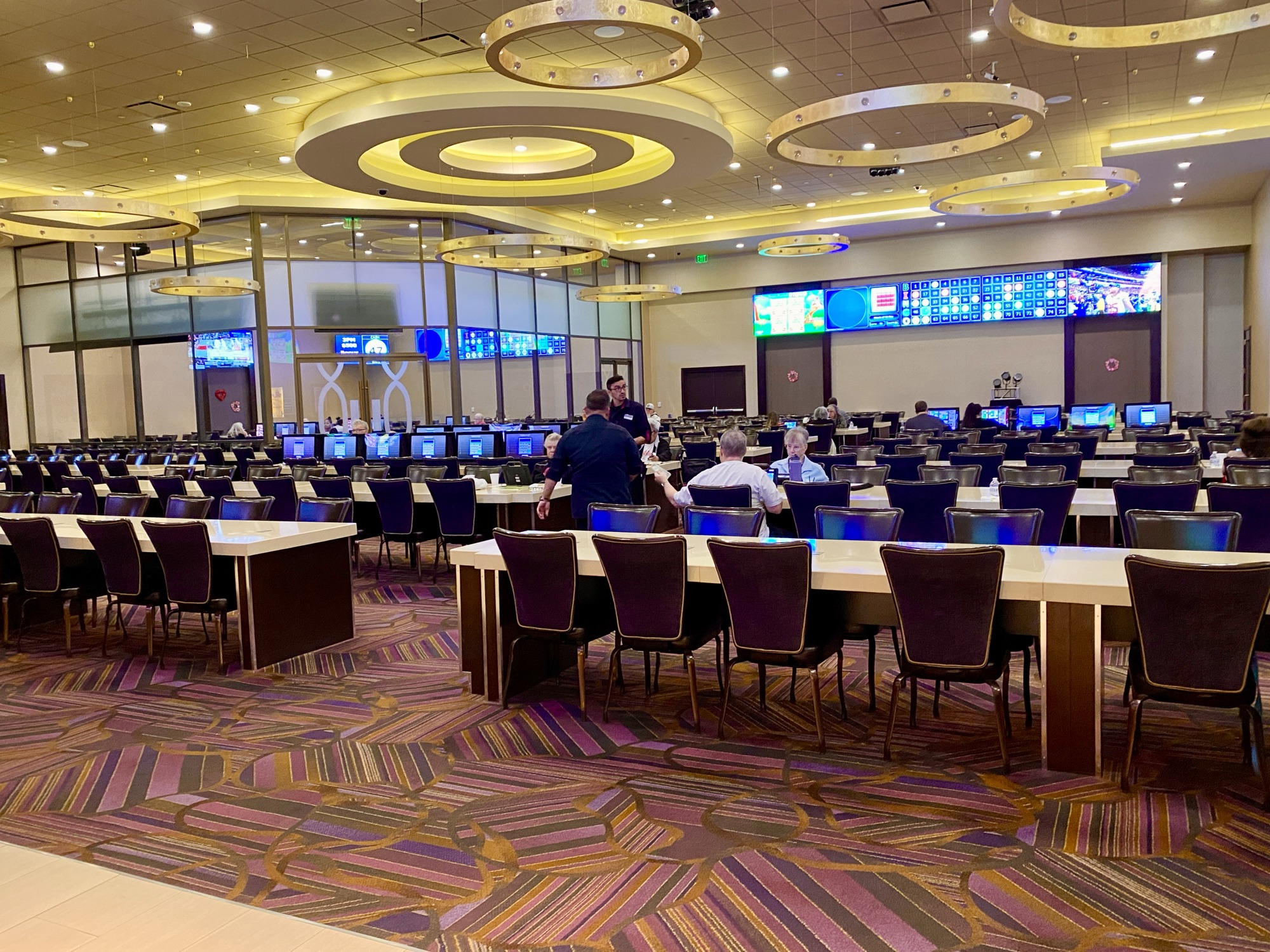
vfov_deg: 53.1
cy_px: 476
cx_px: 635
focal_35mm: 26
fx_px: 954
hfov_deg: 67.3
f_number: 1.8
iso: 400
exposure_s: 1/40
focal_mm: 4.25
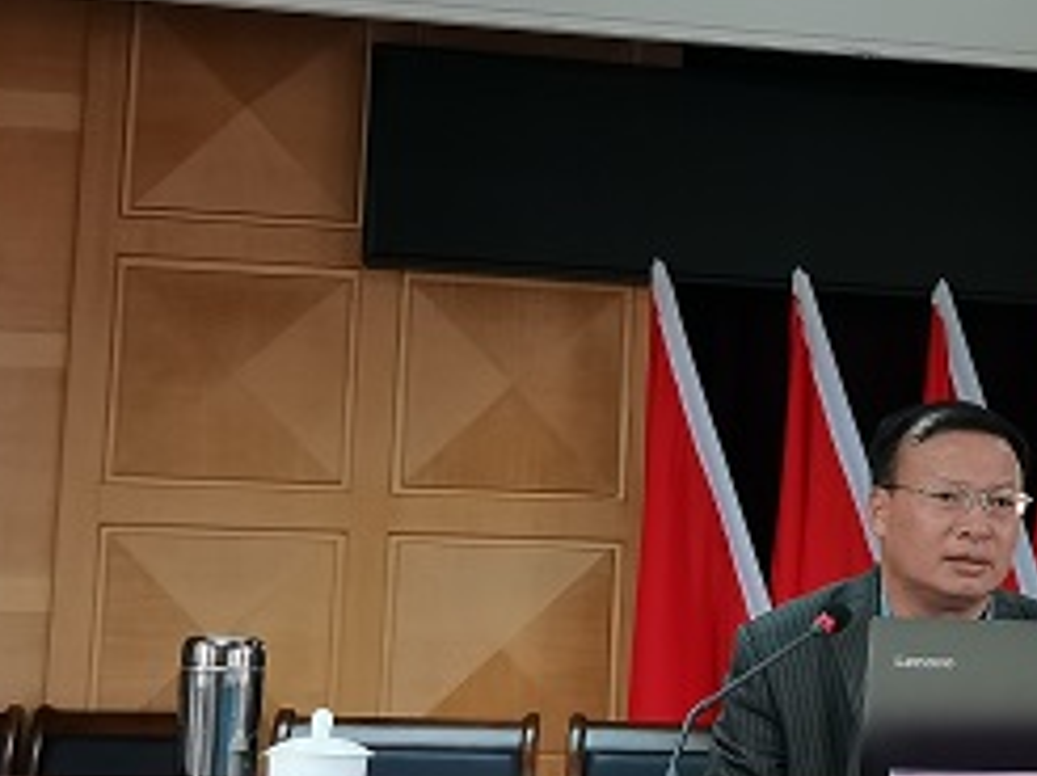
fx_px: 2484
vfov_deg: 17.7
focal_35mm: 83
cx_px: 1201
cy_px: 477
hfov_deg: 22.0
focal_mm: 5.58
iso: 160
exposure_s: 1/50
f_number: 1.8
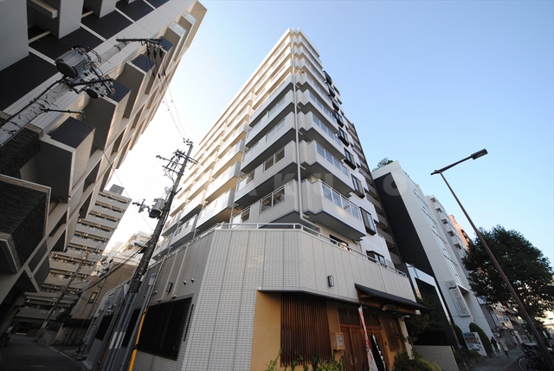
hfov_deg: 85.4
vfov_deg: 63.3
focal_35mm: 20
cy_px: 186
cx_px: 277
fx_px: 300
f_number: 5.3
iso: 100
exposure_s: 1/125
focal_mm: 13
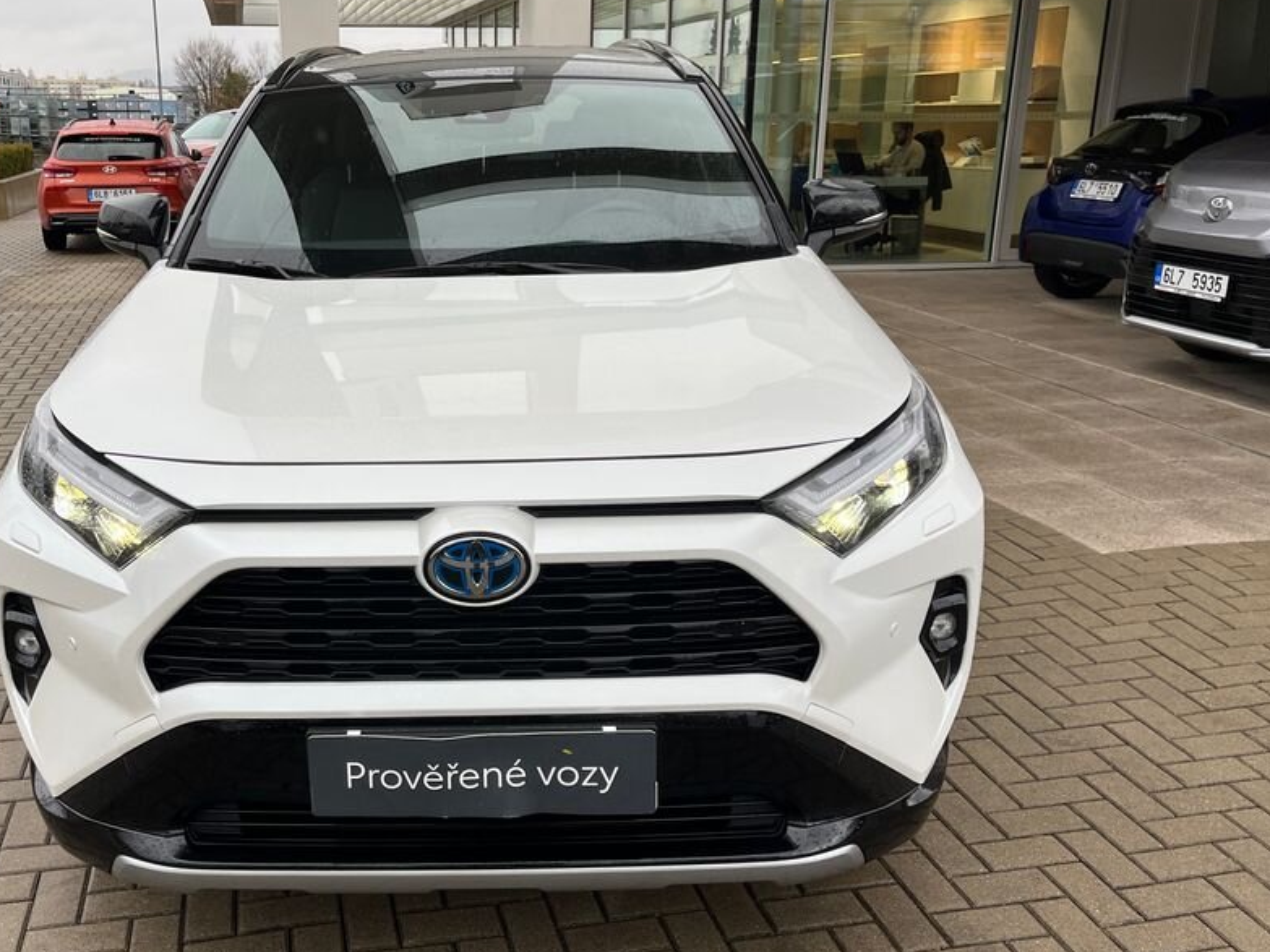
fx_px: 1247
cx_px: 474
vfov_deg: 41.8
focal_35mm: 34
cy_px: 495
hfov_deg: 53.4
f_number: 1.6
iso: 50
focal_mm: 5.1
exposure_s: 1/315
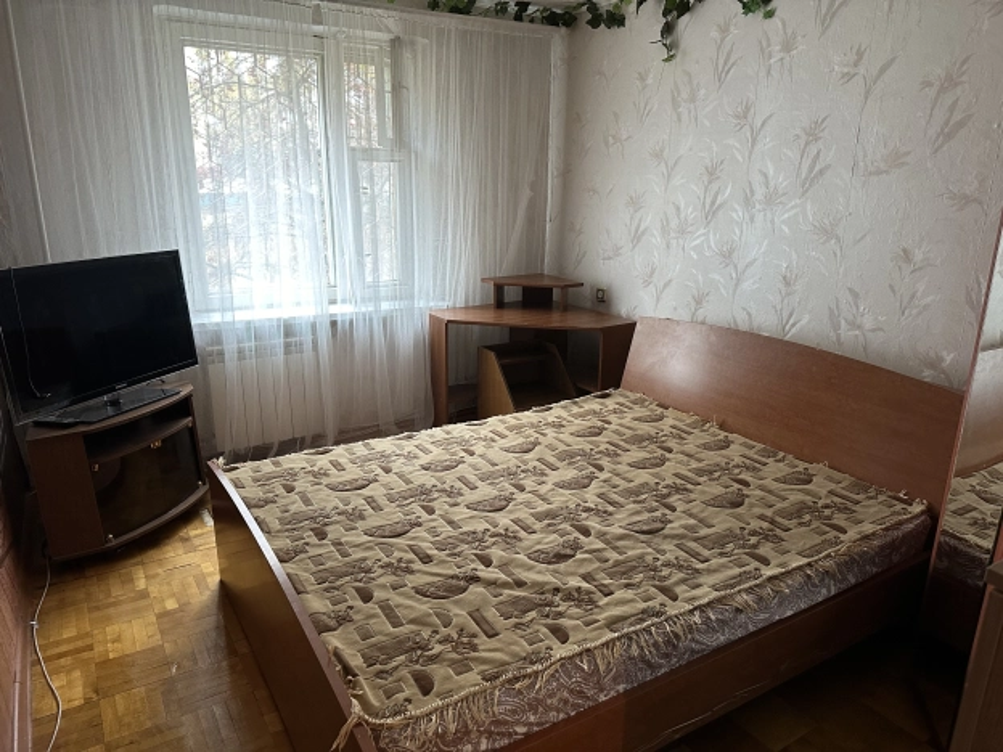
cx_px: 502
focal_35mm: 24
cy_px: 376
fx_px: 695
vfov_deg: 56.8
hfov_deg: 71.6
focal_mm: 6.86
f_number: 1.78
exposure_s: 1/50
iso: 250
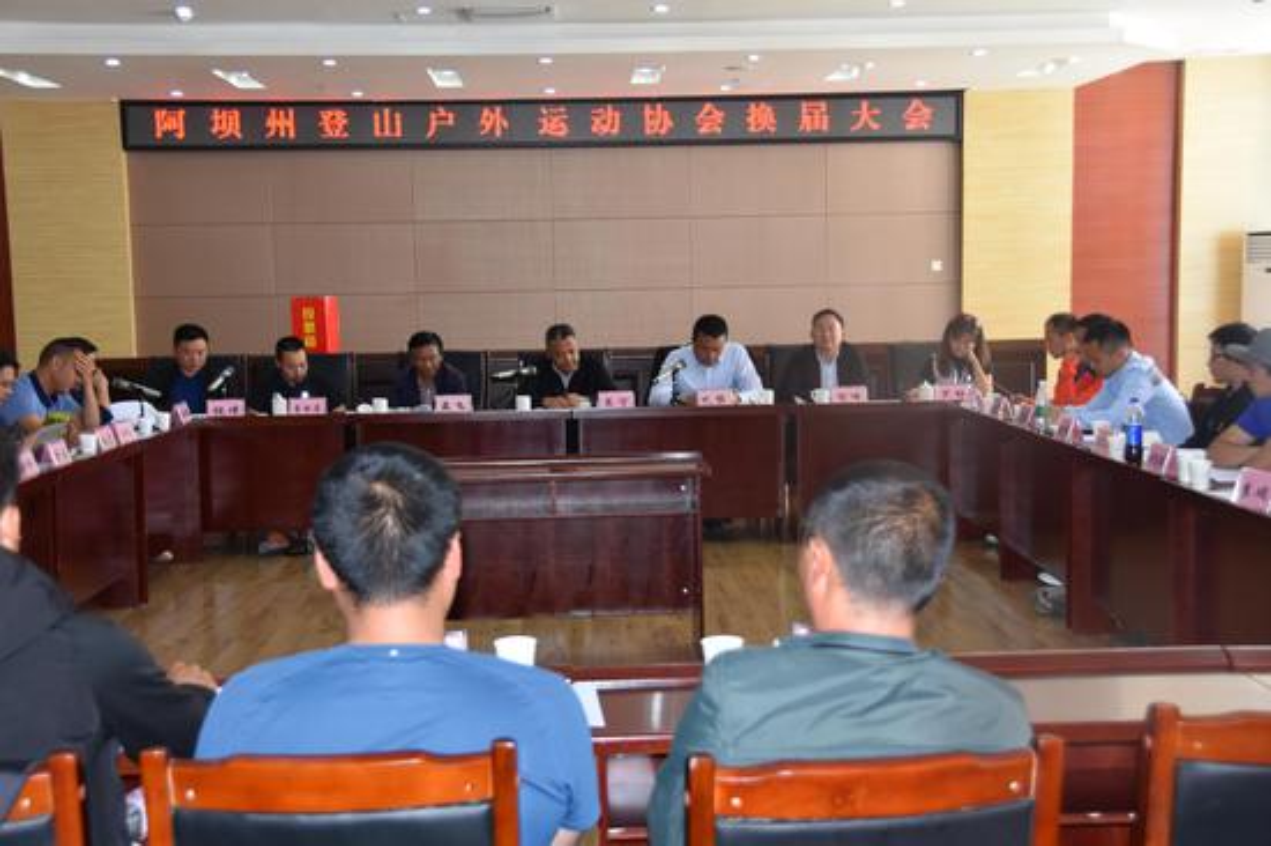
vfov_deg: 28.9
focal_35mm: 46
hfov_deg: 42.3
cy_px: 423
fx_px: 1641
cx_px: 636
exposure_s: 1/60
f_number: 4
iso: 500
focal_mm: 31
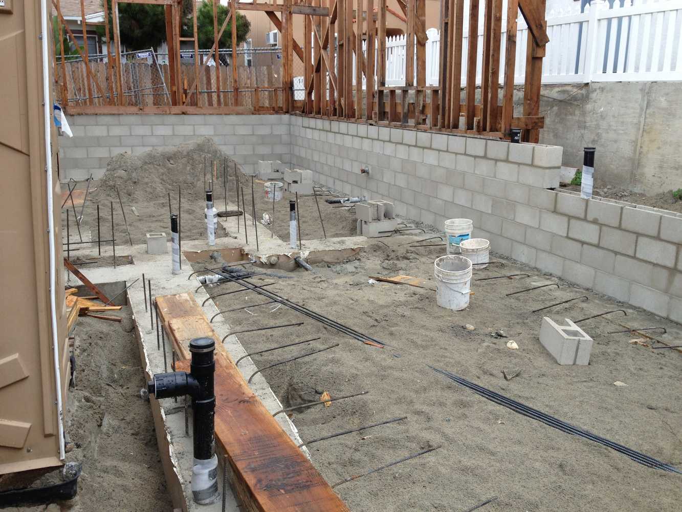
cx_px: 341
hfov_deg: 52.6
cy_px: 256
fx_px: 690
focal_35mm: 35
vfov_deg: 40.7
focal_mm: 4.28
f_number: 2.4
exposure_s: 1/295
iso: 50
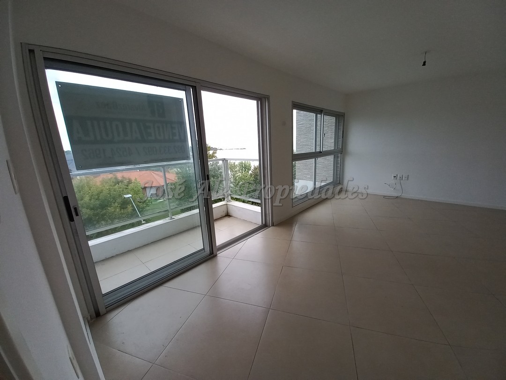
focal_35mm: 13
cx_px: 253
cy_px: 190
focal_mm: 1.42
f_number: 2.2
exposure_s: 1/138
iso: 40
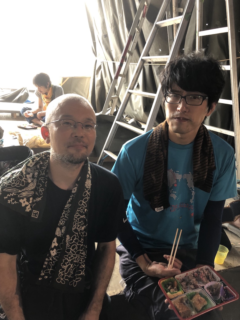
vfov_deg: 63.5
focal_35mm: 28
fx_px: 259
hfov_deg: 49.7
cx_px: 120
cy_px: 160
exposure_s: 1/20
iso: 40
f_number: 1.8
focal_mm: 3.99
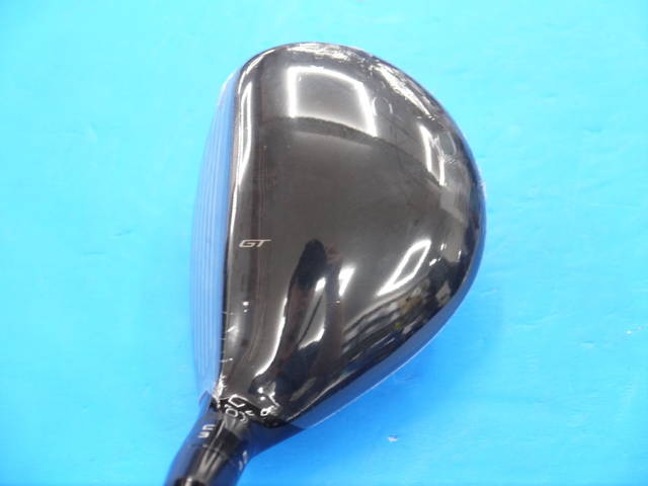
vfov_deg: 17.6
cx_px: 324
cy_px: 243
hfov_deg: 23.3
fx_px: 1572
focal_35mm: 84
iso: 800
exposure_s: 1/50
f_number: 5.6
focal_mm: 42
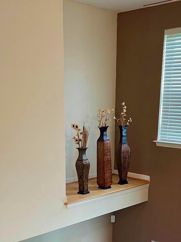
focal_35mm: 49
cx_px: 105
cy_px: 198
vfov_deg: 37.3
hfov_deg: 29.6
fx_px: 342
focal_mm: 5.1
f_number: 1.6
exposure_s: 1/60
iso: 160
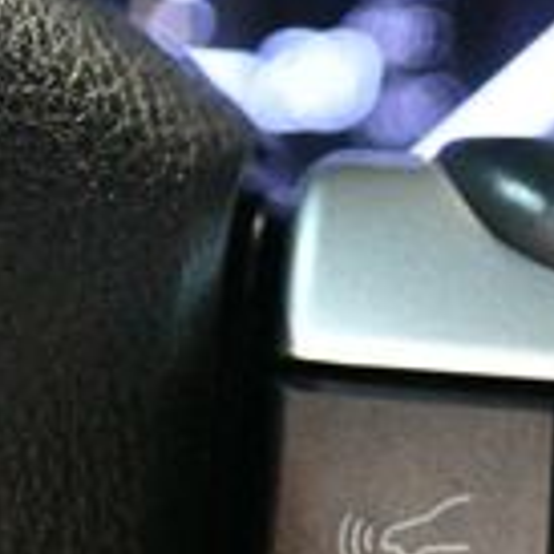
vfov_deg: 8.0
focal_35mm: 215
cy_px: 744
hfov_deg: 8.0
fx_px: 3893
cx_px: 793
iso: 10000
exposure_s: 1/60
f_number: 5
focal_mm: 36
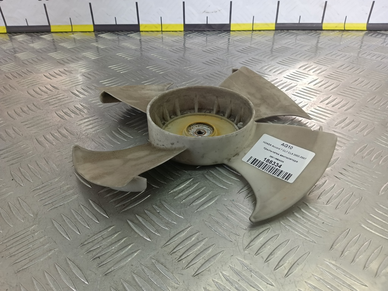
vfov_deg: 51.4
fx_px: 303
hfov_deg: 65.3
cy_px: 146
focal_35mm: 27
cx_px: 194
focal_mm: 4.11
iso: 136
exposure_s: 1/100
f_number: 1.6
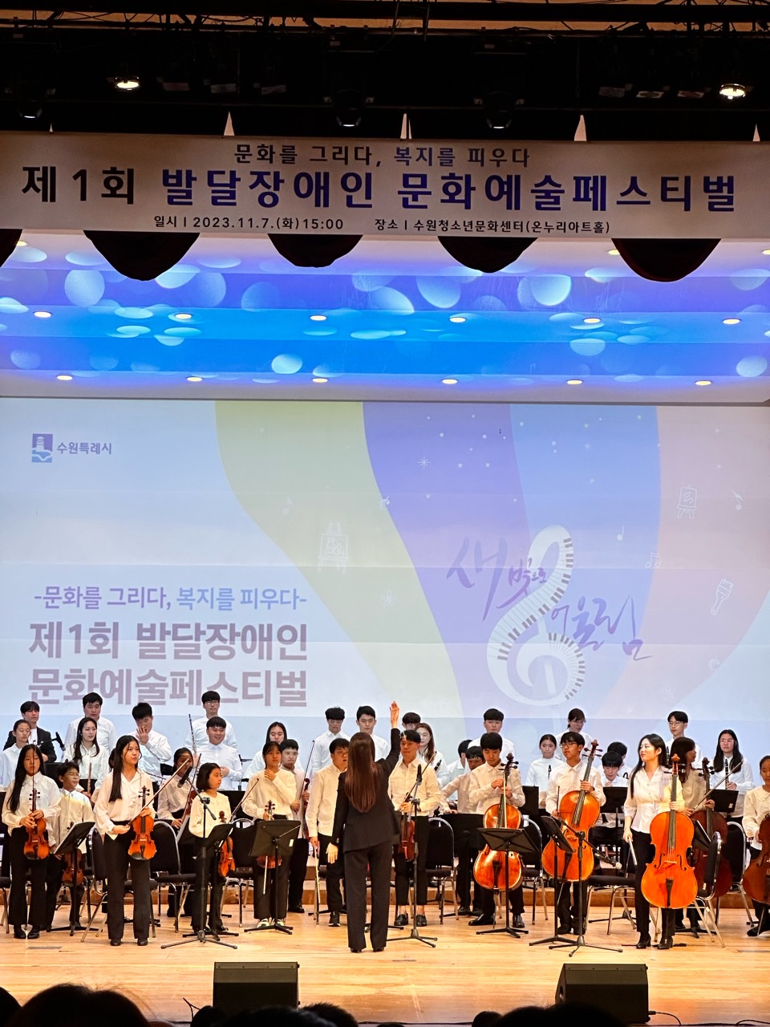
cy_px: 514
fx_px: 2284
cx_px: 385
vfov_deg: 25.3
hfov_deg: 19.1
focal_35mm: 77
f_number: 2.8
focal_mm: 9
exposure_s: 1/120
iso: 160
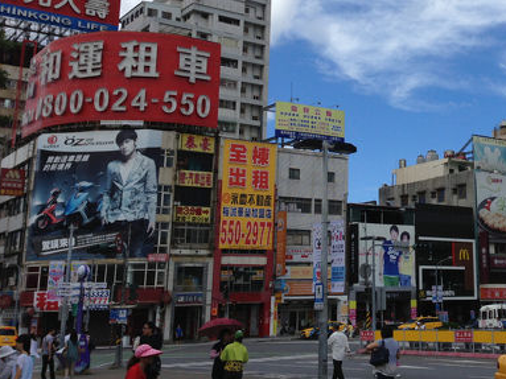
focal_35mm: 56
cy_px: 100
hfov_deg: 33.1
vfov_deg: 25.8
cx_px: 424
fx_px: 818
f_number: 2.4
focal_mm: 4.13
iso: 50
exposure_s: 1/2008
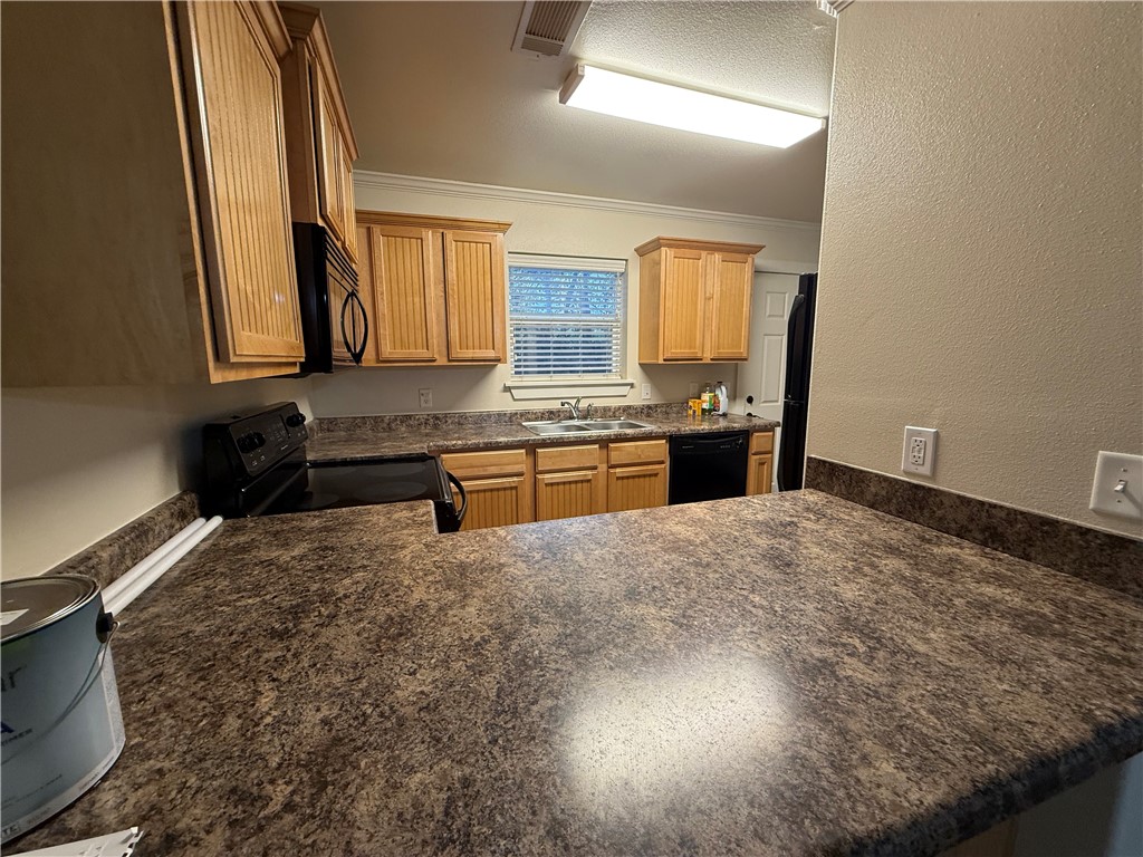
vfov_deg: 85.7
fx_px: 462
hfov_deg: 102.1
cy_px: 428
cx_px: 572
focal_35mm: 14
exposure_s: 1/60
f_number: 2.2
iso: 200
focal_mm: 2.22
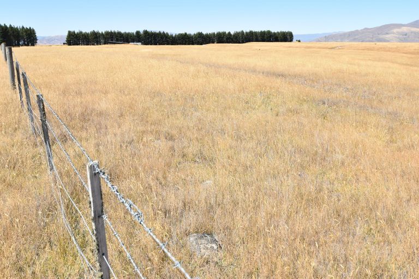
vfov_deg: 43.6
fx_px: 349
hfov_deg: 61.9
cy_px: 140
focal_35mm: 30
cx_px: 210
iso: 200
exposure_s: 1/400
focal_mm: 20
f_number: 10
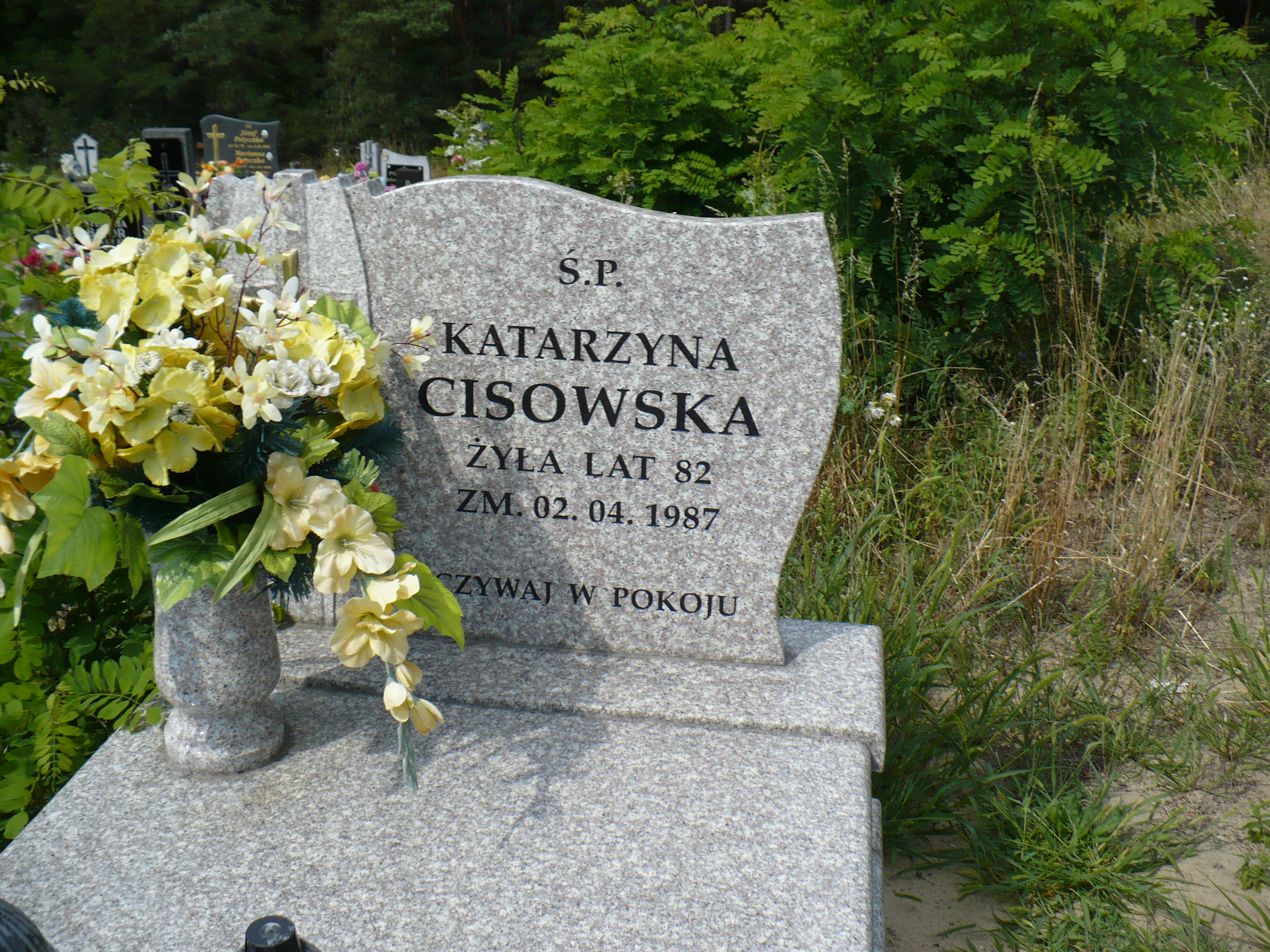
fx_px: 1357
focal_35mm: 37
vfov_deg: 38.7
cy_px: 476
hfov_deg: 50.1
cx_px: 635
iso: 100
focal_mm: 6.1
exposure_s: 1/200
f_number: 8
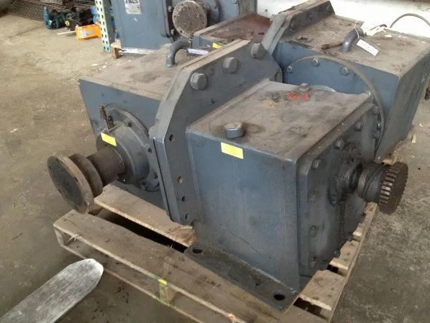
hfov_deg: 52.6
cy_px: 162
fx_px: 435
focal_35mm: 35
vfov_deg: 40.7
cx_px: 215
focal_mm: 4.28
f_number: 2.4
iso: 320
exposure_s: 1/20
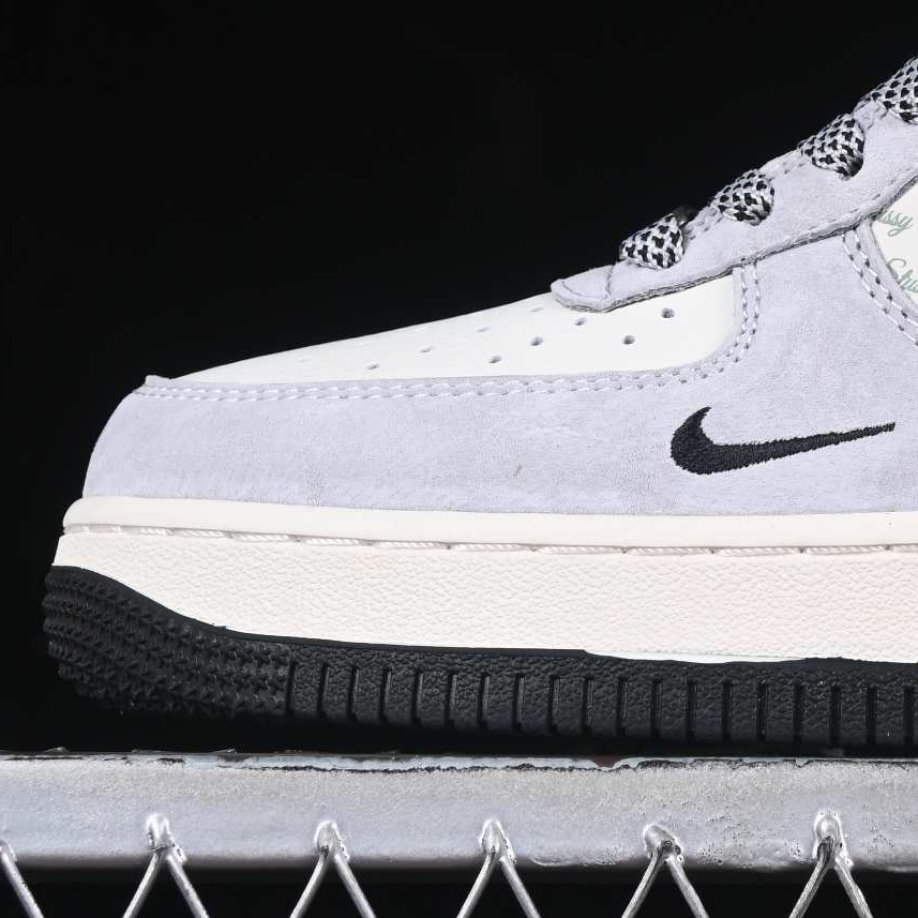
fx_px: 6211
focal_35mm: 207
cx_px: 1092
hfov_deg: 8.4
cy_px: 145
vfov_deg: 8.4
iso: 160
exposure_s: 1/80
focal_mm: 50
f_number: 8
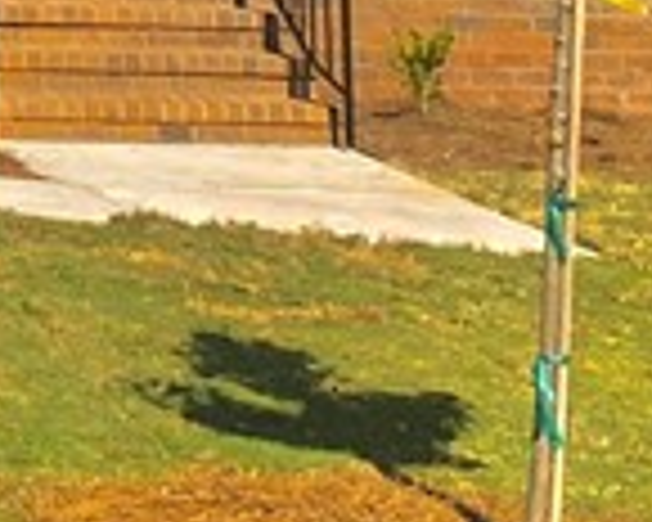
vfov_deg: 7.8
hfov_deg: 9.6
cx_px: -913
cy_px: -896
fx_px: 3454
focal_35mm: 179
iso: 32
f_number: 1.8
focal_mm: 4.25
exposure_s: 1/3731
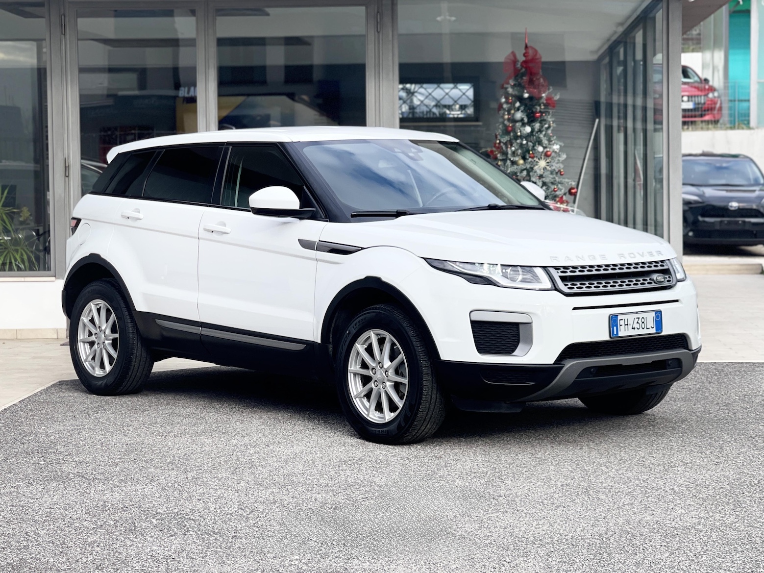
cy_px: 286
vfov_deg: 22.9
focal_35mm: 64
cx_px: 382
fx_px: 1412
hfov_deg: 30.3
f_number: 2.2
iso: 32
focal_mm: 7.5
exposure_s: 1/497
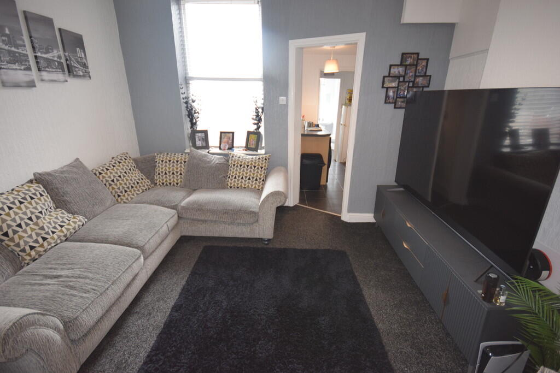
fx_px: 257
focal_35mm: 16
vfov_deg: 72.1
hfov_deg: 95.0
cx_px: 280
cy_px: 186
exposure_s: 1/60
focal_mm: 11
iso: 1000
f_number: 4.2
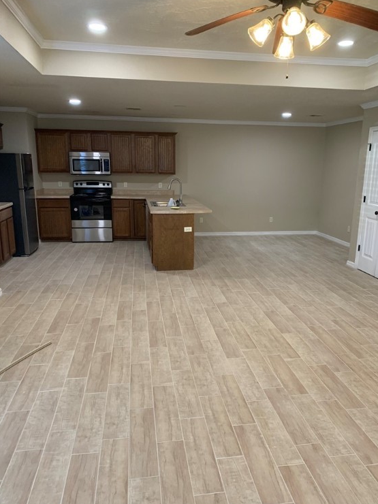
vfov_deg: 65.3
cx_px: 193
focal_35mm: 27
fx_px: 393
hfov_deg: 51.3
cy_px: 252
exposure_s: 1/60
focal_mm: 4.25
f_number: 1.8
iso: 125
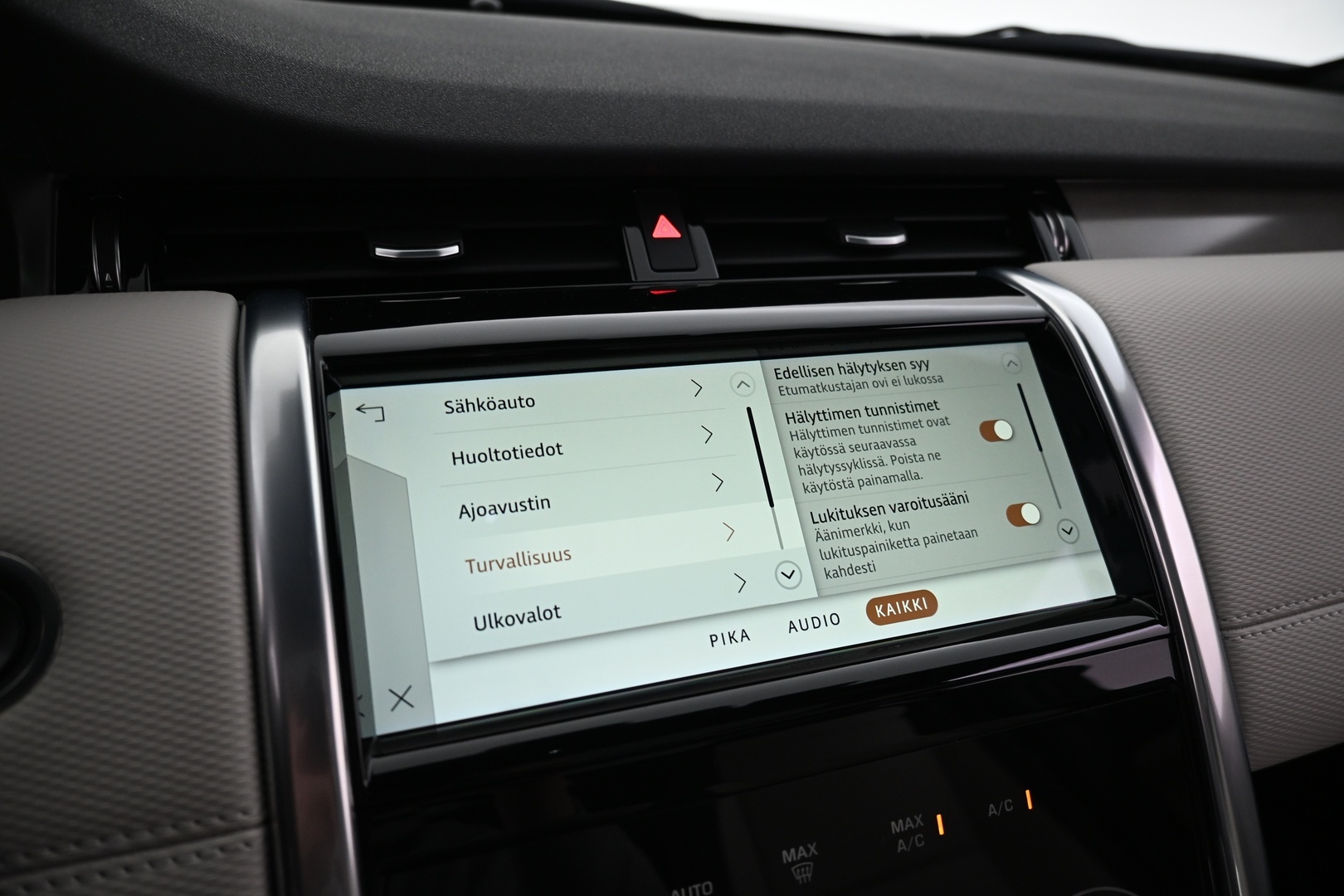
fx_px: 896
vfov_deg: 53.1
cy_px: 448
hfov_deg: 73.7
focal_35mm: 24
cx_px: 672
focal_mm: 16
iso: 640
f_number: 3.5
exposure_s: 1/25
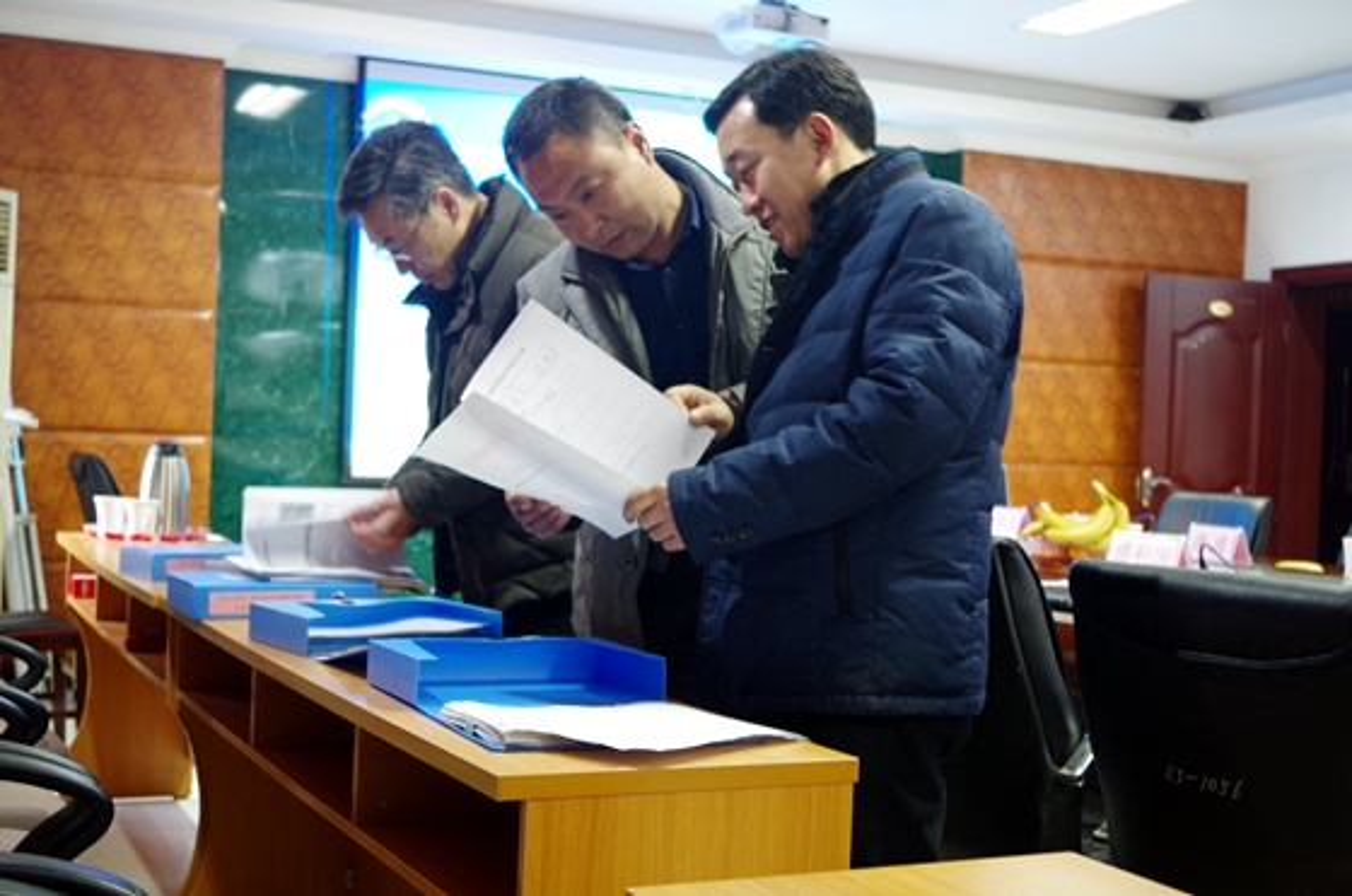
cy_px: 448
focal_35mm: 49
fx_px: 1837
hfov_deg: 40.4
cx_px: 676
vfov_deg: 27.4
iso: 800
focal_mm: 32.5
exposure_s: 1/6
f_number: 4
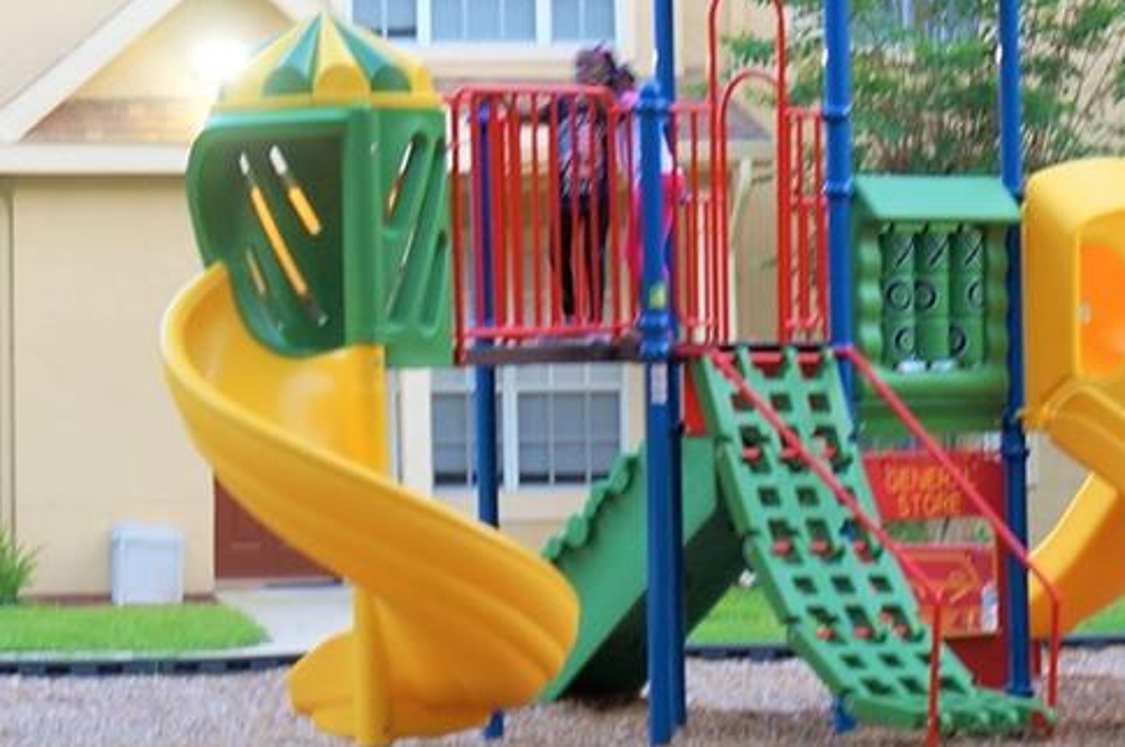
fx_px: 5555
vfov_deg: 7.7
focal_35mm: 178
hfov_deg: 11.5
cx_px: 816
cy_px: 371
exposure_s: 1/6
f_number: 5.6
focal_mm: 36
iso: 100
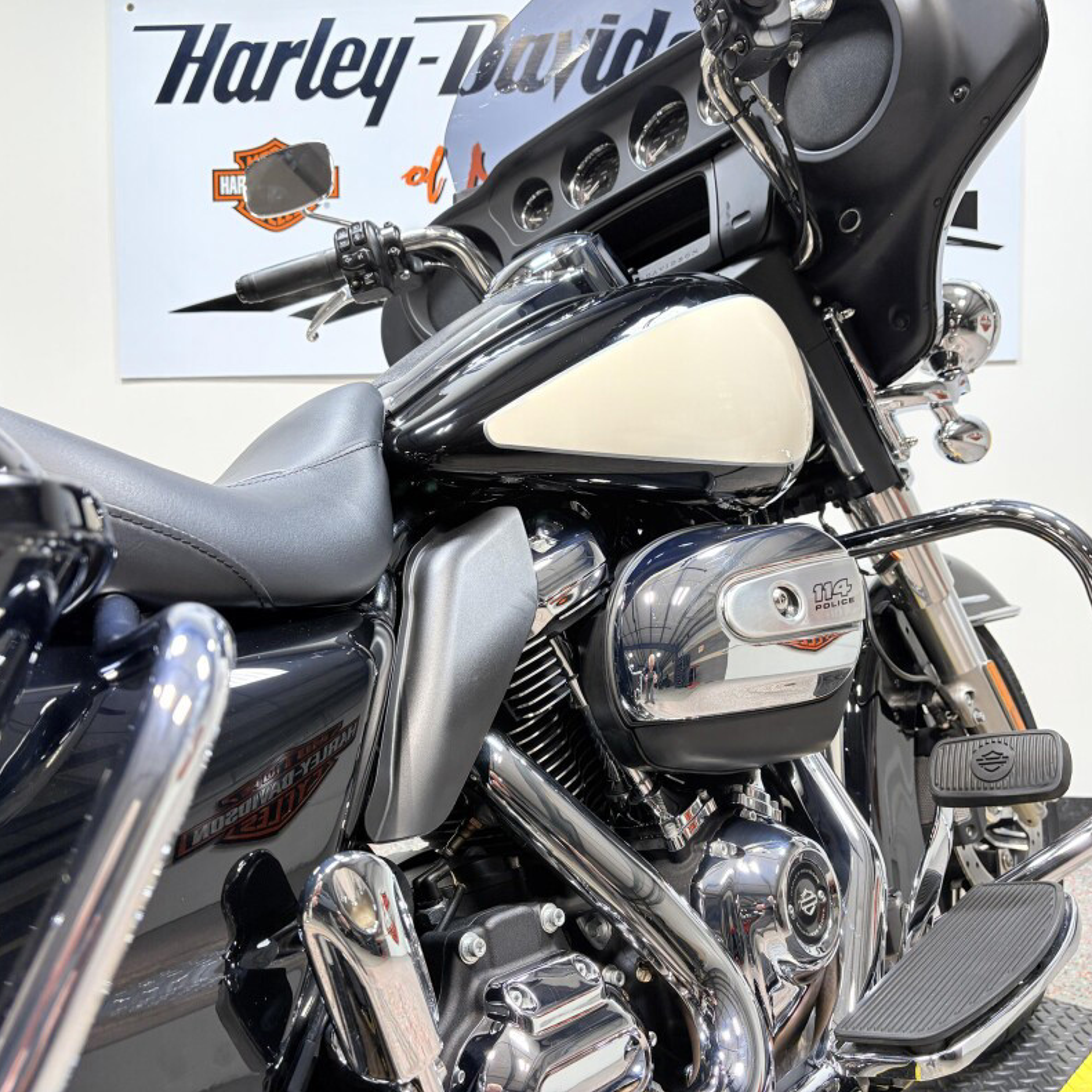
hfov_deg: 52.5
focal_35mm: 31
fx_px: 1106
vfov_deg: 52.5
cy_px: 541
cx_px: 553
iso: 50
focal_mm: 5.96
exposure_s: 1/120
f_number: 1.6
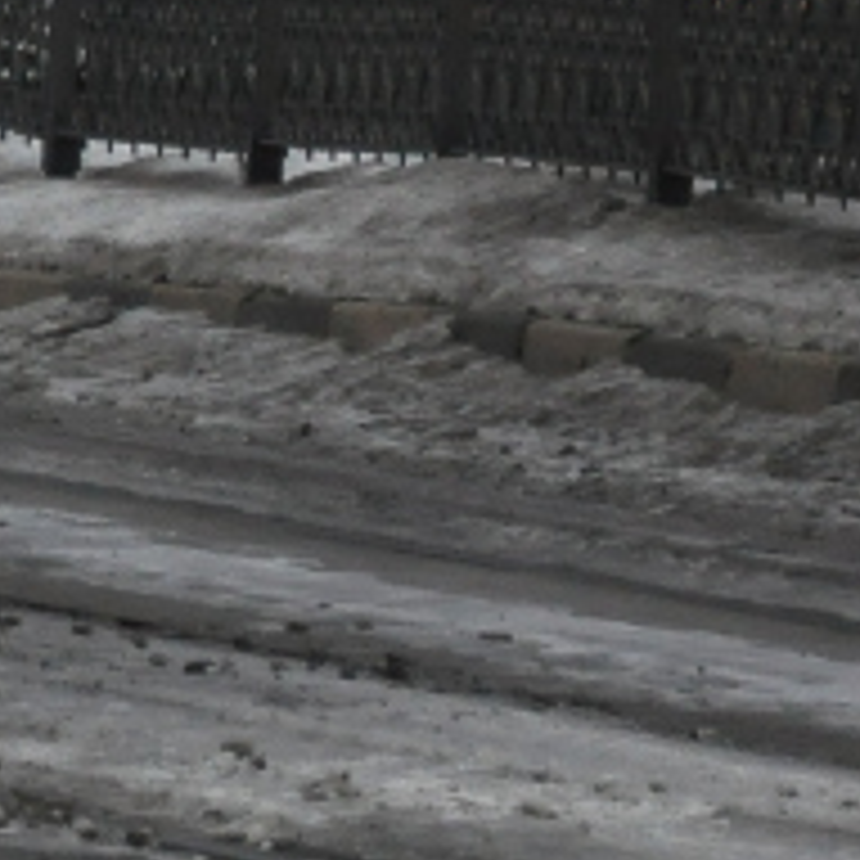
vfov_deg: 1.9
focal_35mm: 910
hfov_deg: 1.9
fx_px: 25575
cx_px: -1324
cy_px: -642
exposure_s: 1/800
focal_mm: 105
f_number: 5.6
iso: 1000
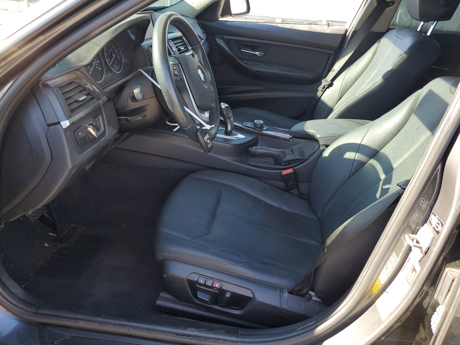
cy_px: 158
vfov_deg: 48.2
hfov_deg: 61.6
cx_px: 246
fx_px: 385
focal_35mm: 29
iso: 50
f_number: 1.5
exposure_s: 1/189
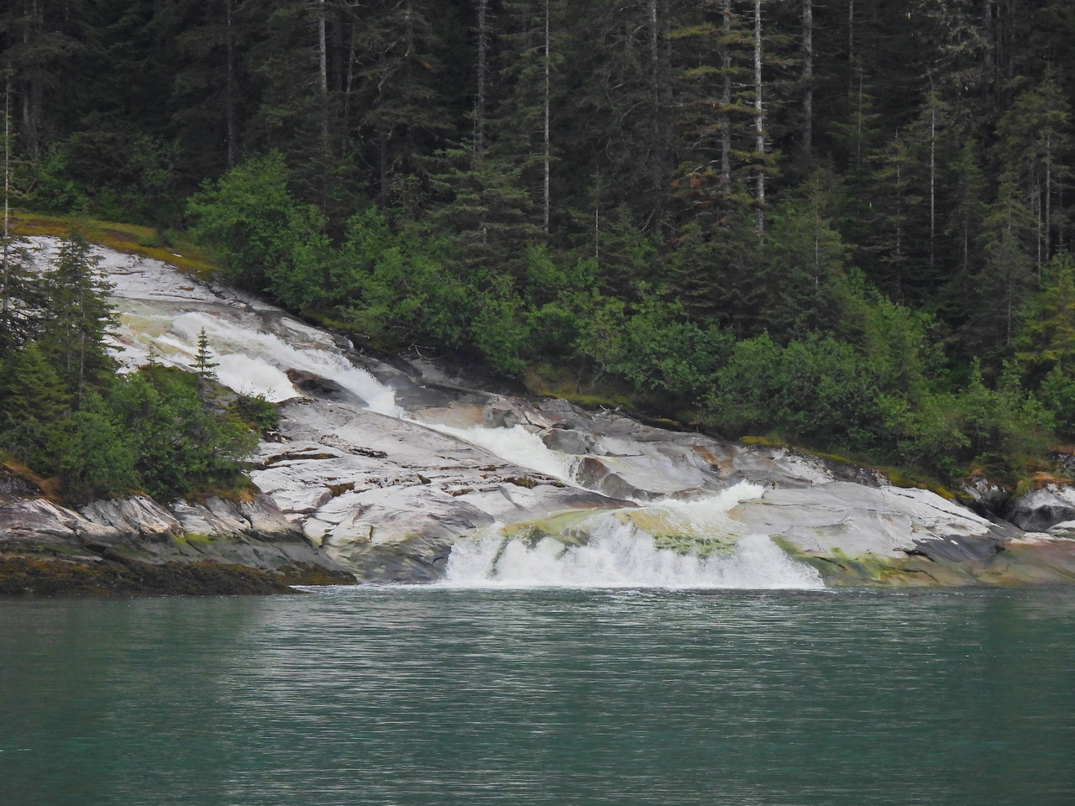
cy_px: 403
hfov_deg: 2.5
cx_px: 538
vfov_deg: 1.9
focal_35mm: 800
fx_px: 24844
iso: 320
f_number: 5.6
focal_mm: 143
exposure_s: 1/500
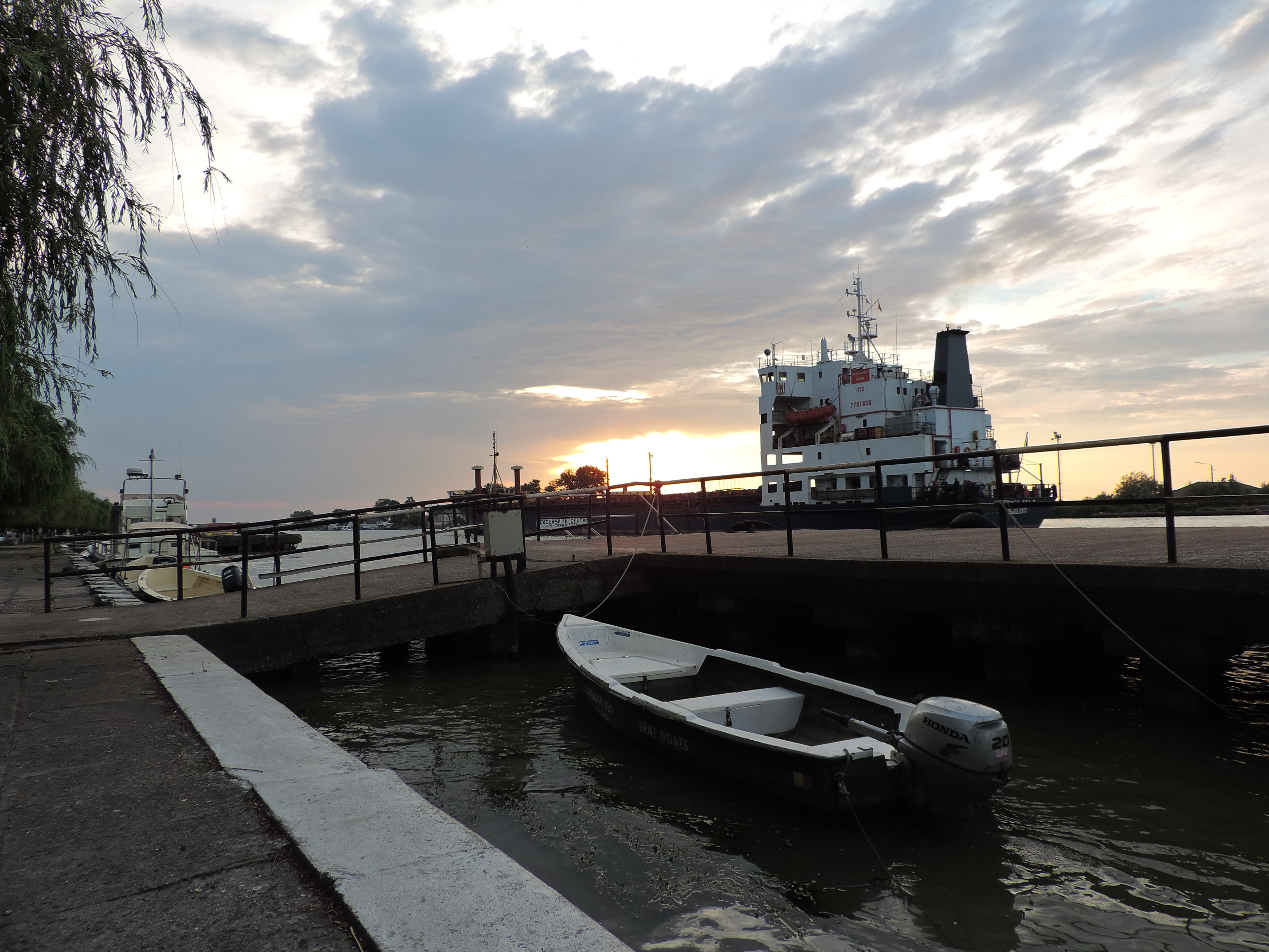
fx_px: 880
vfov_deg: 56.8
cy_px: 476
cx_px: 634
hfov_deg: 71.6
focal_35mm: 24
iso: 80
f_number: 3
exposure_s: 1/250
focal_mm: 4.3
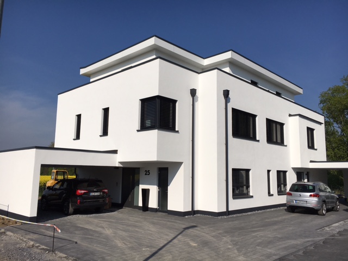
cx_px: 174
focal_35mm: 29
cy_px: 130
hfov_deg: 61.7
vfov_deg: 48.2
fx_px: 292
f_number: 2.2
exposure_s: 1/4808
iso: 25
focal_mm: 4.15
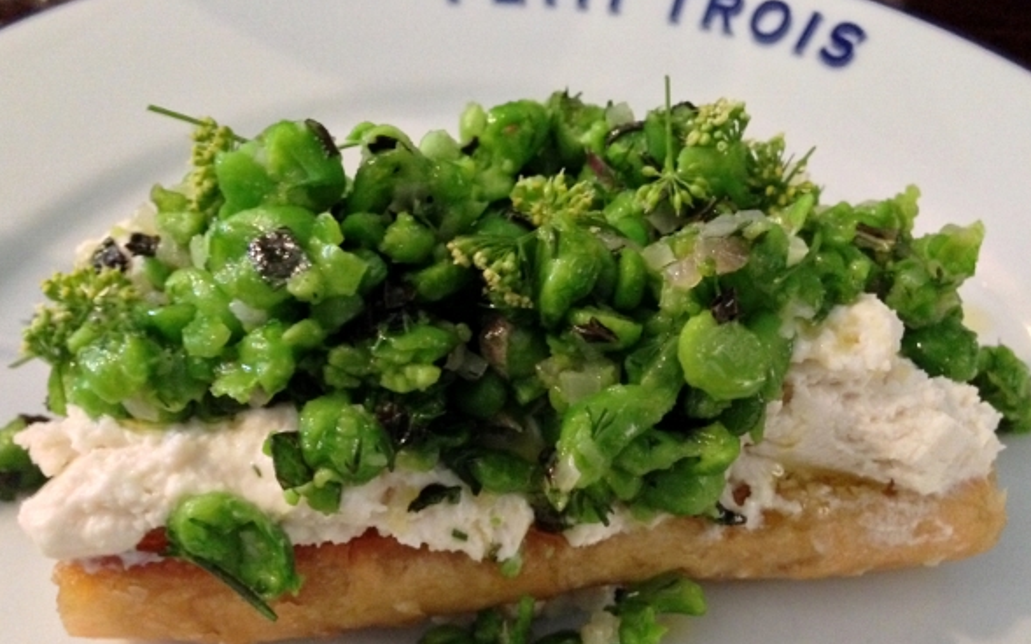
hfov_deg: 51.5
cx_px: 504
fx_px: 1068
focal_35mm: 38
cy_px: 402
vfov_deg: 33.4
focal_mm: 4.12
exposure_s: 1/15
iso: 800
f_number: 2.4
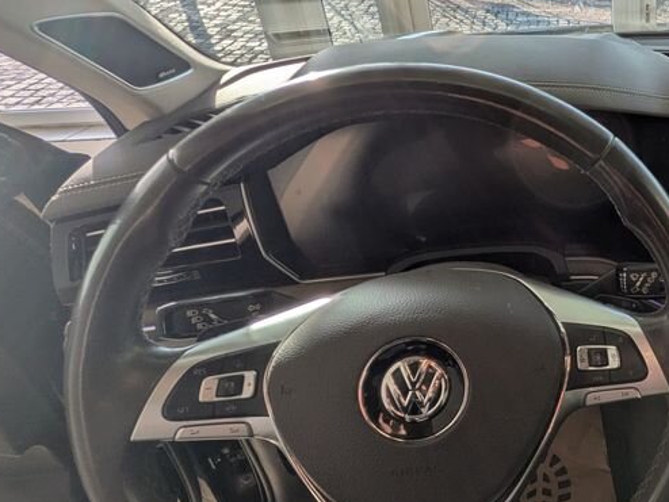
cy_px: 216
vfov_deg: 48.1
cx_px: 632
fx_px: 561
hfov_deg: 52.2
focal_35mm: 29
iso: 38
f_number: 2.2
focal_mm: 1.83
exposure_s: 1/609
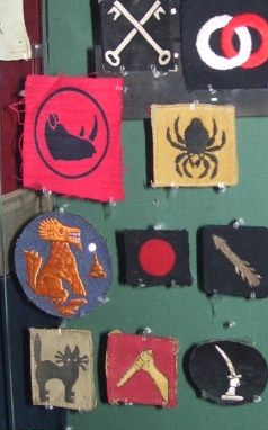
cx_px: 229
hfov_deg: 16.1
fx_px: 937
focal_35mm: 80
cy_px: 198
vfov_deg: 25.8
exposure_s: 1/60
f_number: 2.7
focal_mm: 6
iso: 80
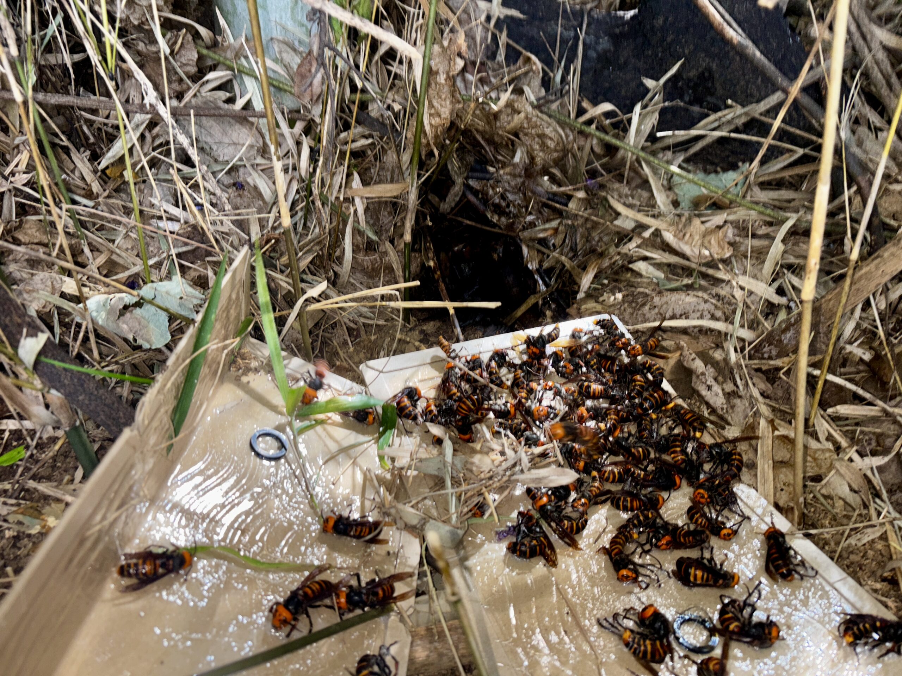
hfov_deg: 67.3
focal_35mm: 26
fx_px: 677
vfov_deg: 53.1
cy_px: 338
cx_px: 451
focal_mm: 5.96
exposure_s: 1/57
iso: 32
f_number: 1.6
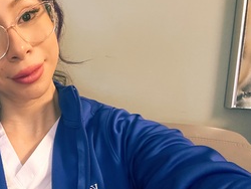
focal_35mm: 46
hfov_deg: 37.5
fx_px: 334
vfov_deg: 31.6
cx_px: 9
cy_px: 95
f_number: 1.9
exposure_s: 1/30
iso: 400
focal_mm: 2.69
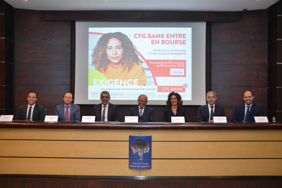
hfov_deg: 58.7
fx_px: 251
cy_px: 94
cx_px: 141
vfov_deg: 41.2
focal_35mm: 32
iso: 800
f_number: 4
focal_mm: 32
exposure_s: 1/60
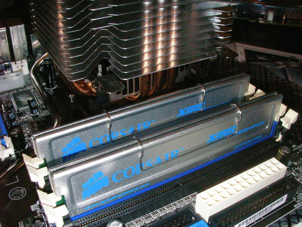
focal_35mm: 38
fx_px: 332
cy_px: 114
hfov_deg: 49.0
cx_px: 151
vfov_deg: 37.7
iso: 400
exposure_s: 1/40
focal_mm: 6.3
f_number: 5.6
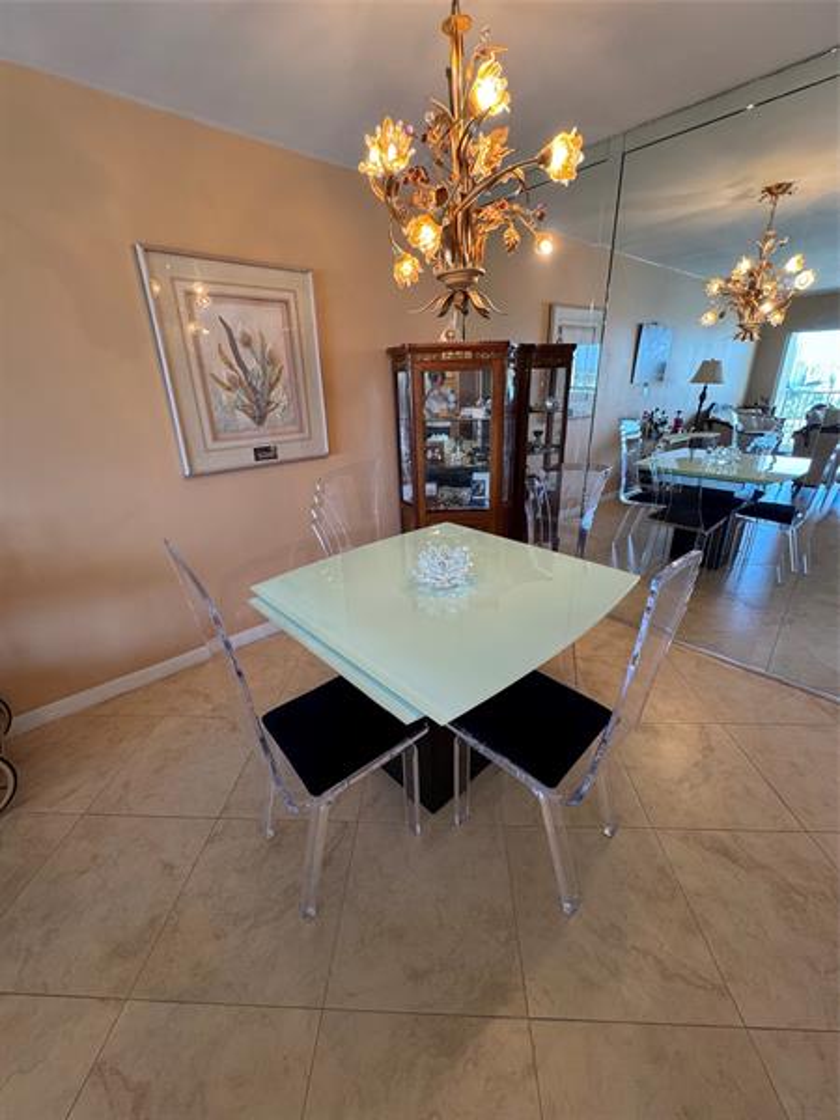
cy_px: 560
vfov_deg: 102.1
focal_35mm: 14
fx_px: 453
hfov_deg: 85.7
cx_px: 420
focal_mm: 2.22
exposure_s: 1/60
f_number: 2.2
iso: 160
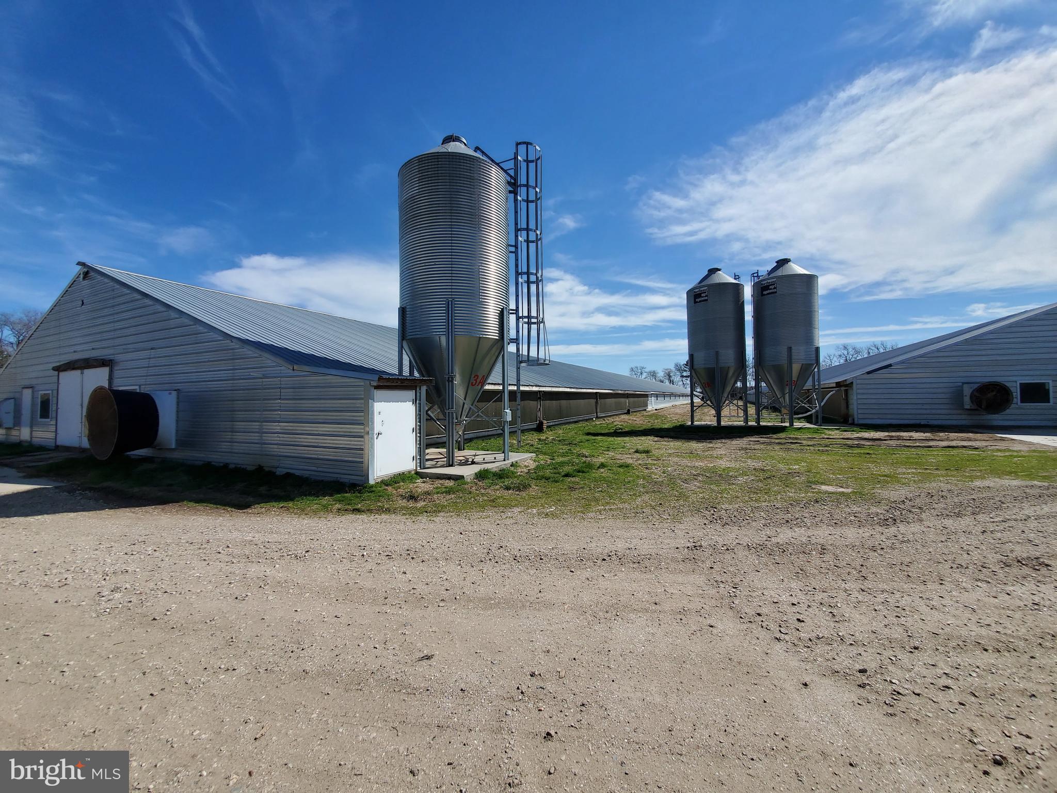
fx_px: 397
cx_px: 528
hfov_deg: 106.2
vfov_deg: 89.9
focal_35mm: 13
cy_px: 396
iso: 50
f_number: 2.2
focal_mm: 1.8
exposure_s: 1/1584
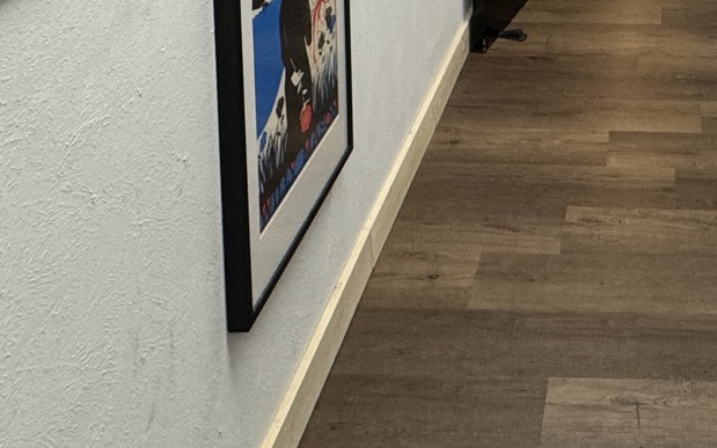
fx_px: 899
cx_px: 654
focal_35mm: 46
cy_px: -285
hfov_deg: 40.0
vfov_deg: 21.6
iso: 160
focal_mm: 2.22
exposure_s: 1/120
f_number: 2.2
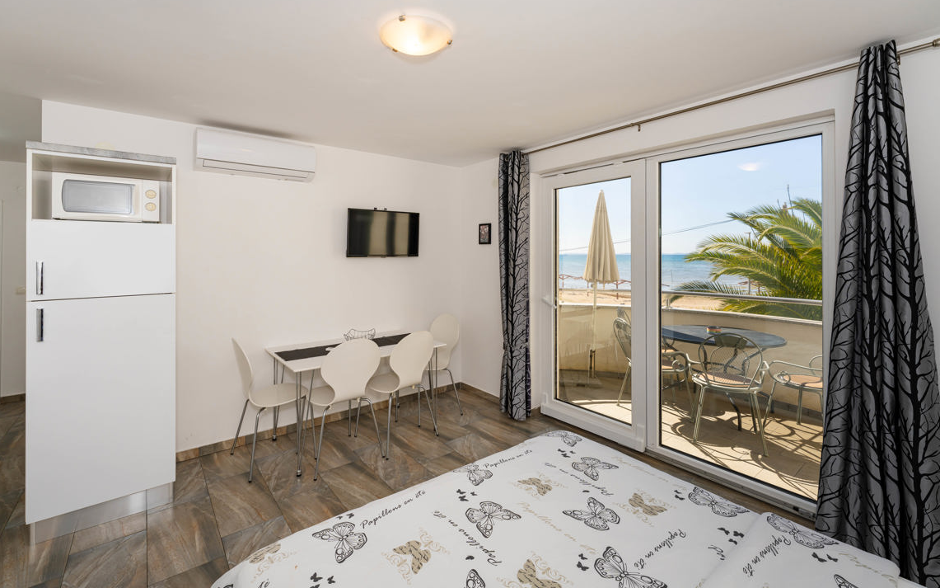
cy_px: 265
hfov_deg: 101.4
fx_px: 384
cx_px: 453
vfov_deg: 74.6
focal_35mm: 15
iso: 100
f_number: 7.1
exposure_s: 1/60
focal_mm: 14
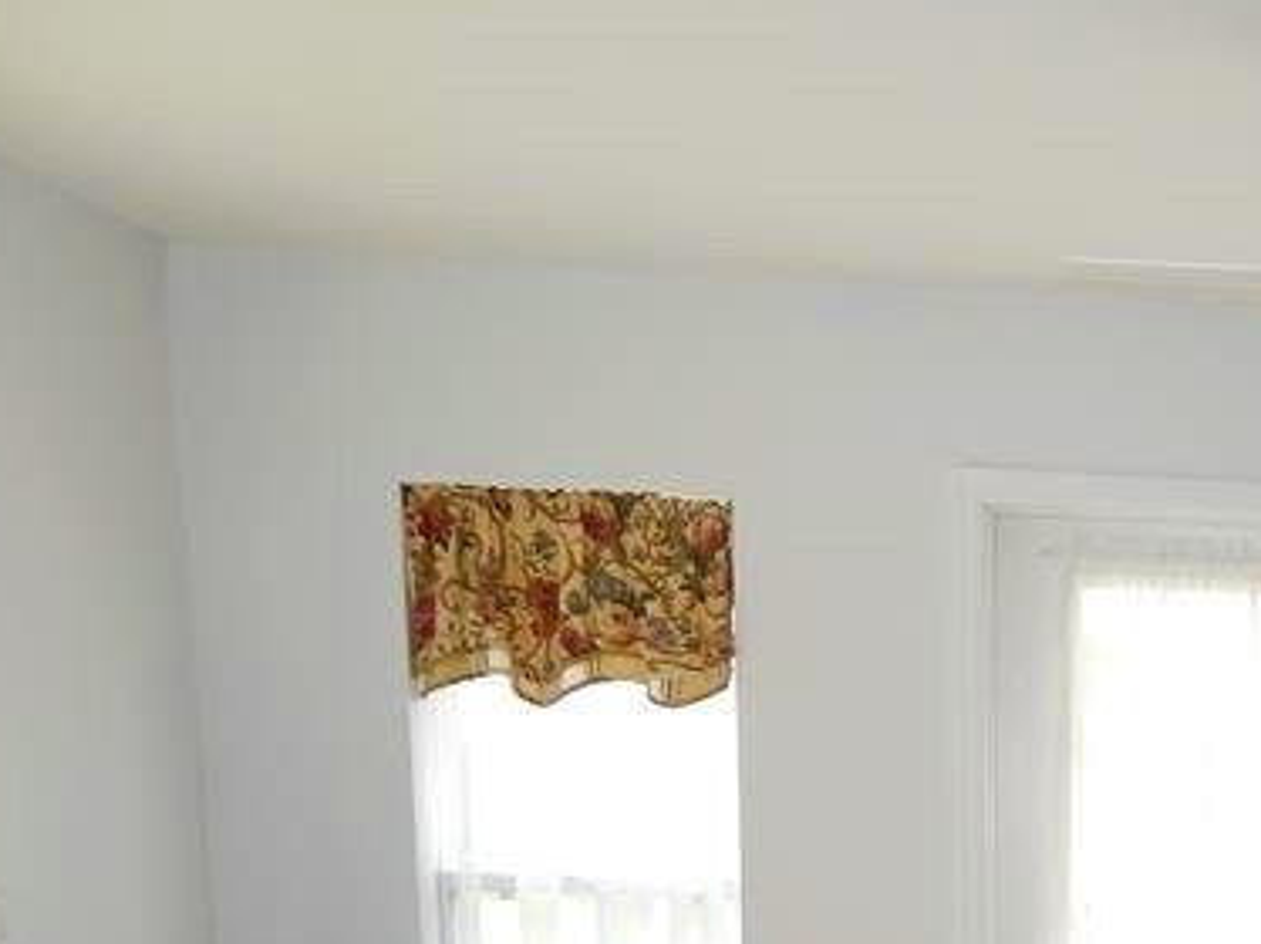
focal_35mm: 63
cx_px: 1571
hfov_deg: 26.7
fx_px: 2294
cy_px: 1200
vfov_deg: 21.3
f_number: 3
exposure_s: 1/60
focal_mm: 4
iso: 125
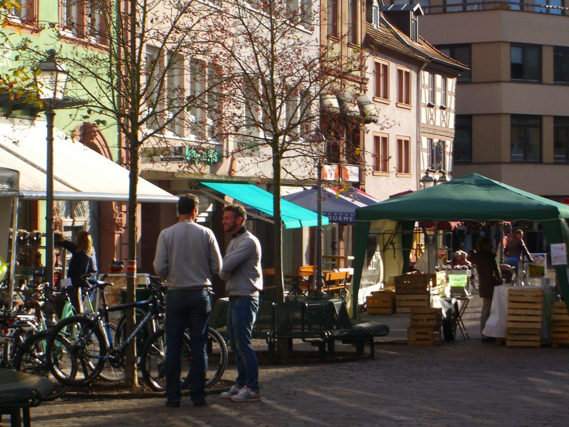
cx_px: 284
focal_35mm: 114
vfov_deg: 13.0
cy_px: 214
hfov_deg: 17.3
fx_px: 1874
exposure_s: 1/160
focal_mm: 23.7
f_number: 7.4
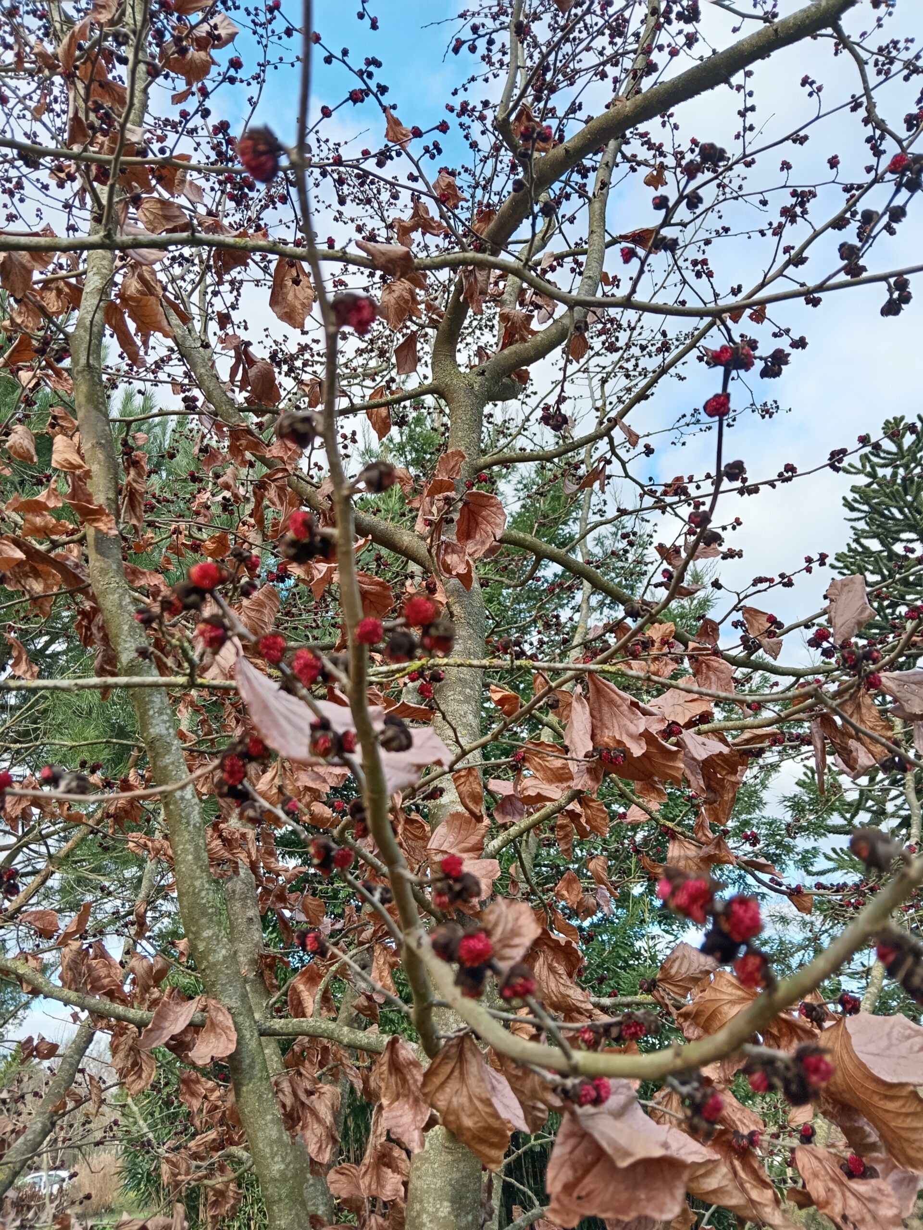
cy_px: 615
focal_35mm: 25
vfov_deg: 69.4
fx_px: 889
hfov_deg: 54.9
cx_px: 462
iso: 103
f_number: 1.8
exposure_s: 1/125
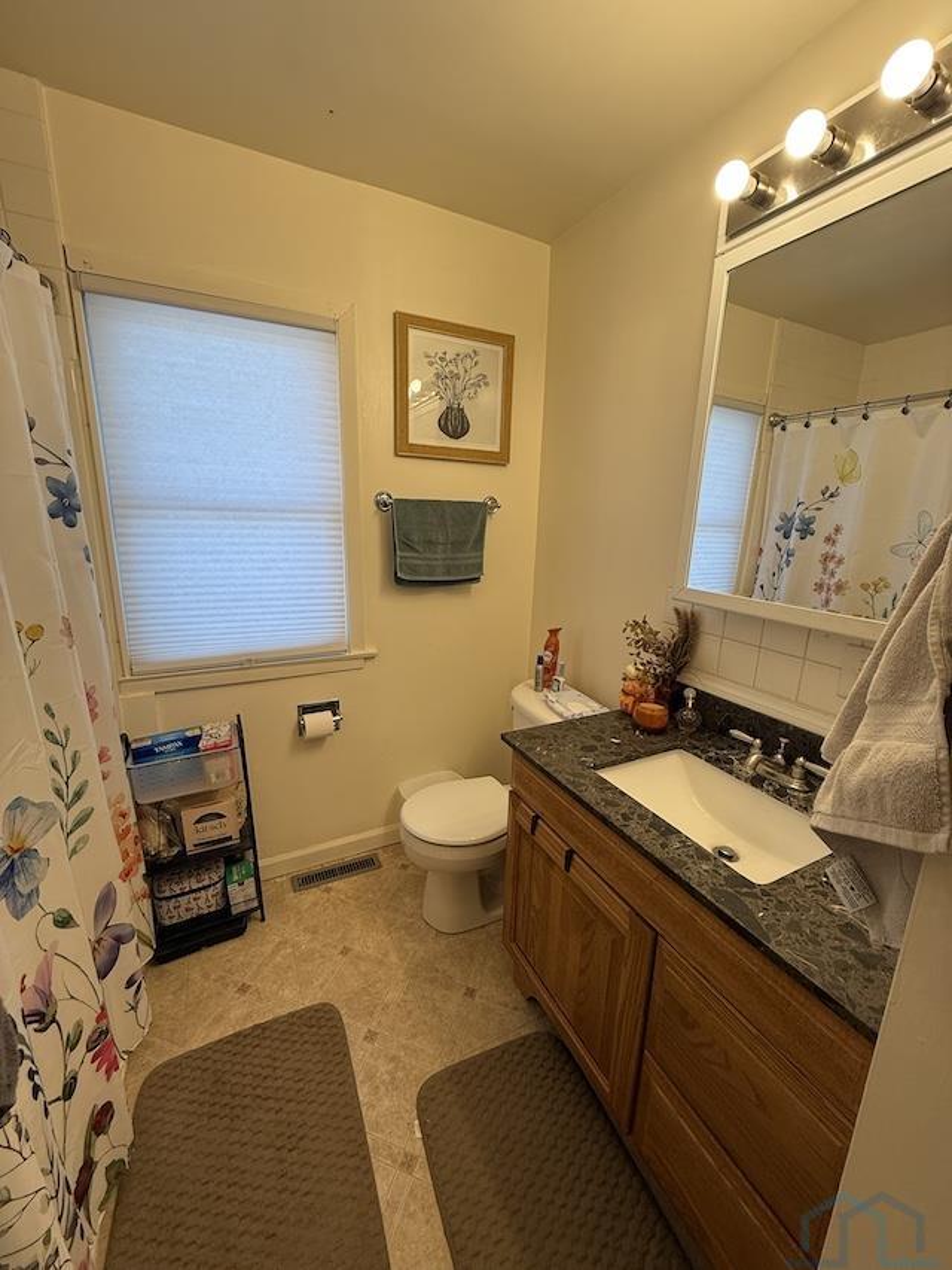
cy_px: 635
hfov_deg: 85.7
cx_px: 476
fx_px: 513
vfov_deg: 102.1
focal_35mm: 14
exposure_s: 1/120
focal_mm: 2.22
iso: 100
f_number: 2.2
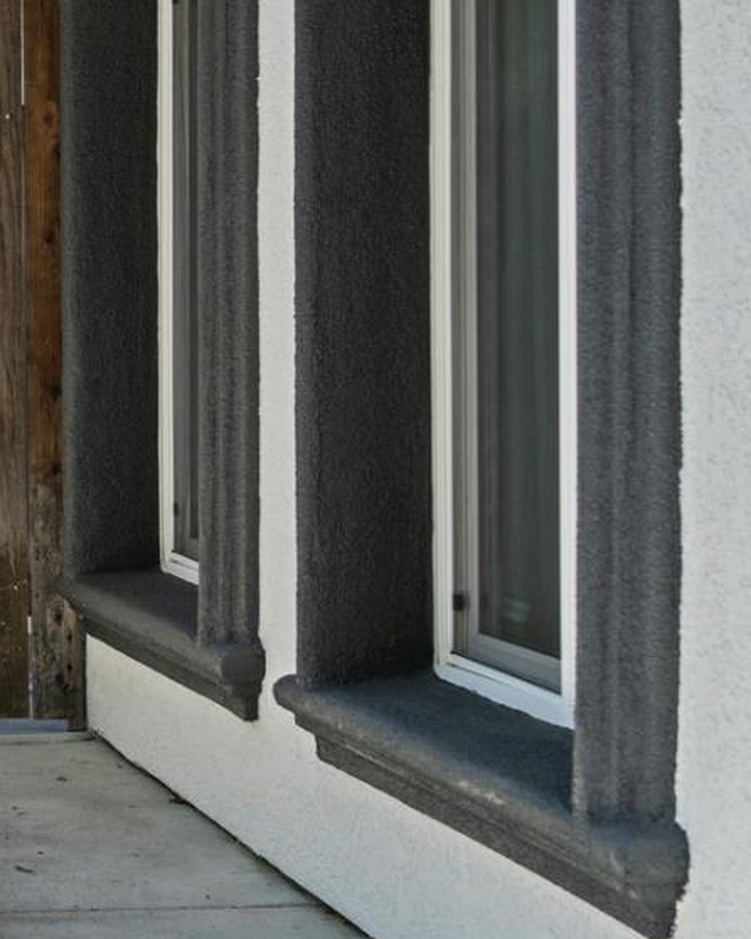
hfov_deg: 14.0
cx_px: -465
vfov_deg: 19.0
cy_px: 367
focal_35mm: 101
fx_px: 2805
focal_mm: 40
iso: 125
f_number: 7.1
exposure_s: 1/200
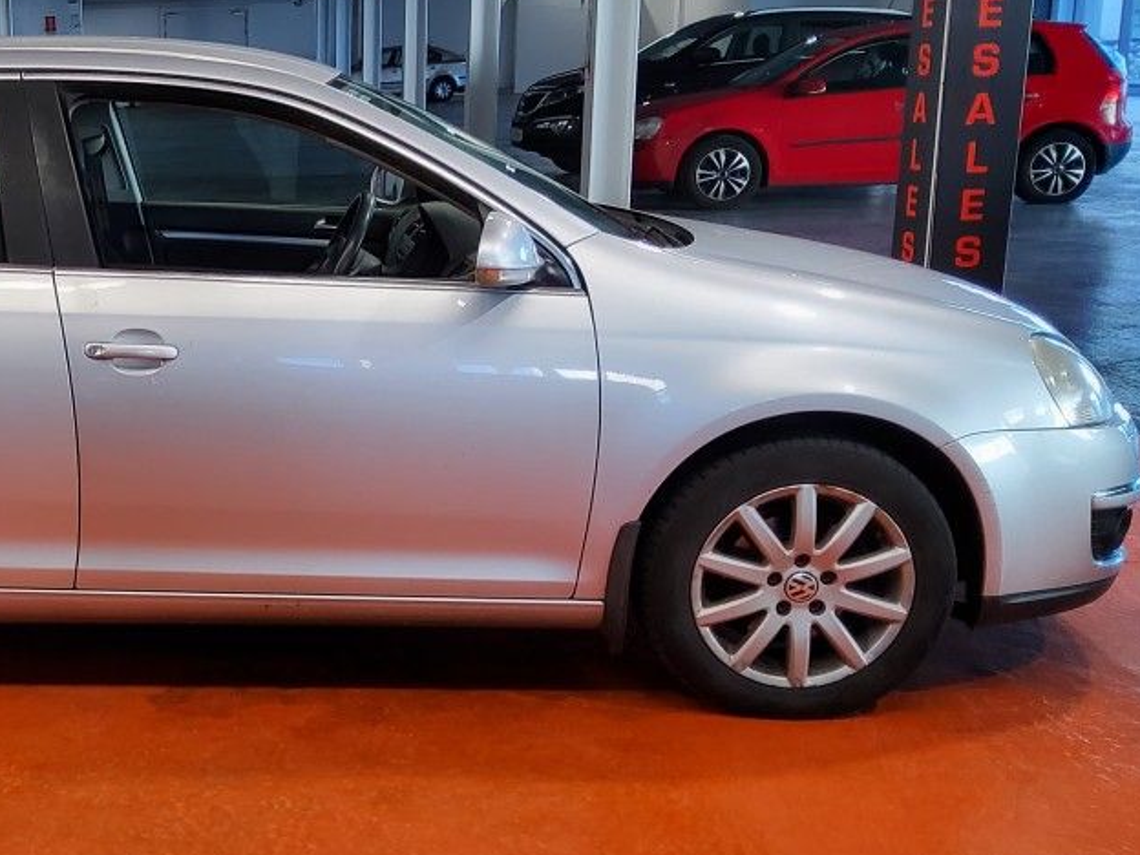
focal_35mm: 50
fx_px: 1647
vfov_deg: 29.1
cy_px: 477
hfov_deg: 36.1
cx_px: 141
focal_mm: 3.08
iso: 200
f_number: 2
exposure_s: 1/100
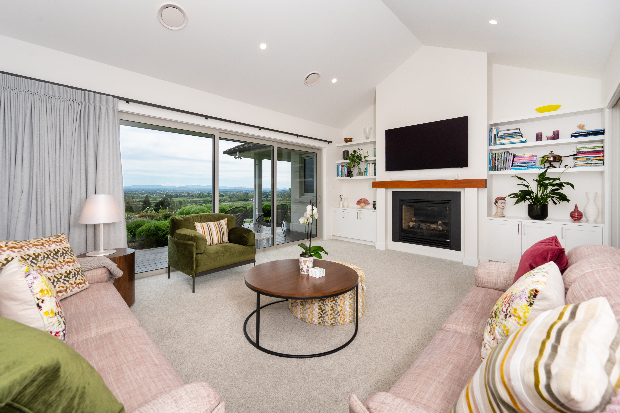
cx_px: 310
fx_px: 258
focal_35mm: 15
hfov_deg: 100.4
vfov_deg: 77.3
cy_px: 206
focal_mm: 15
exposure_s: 1/160
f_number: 8
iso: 160
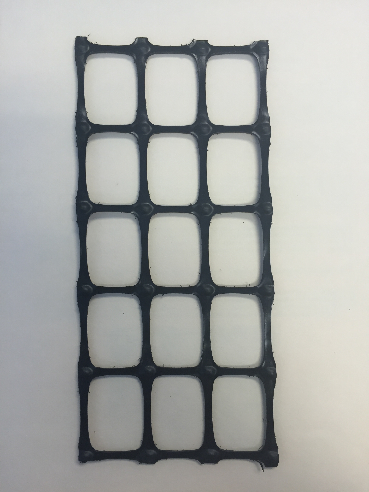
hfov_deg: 48.2
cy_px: 246
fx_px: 412
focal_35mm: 29
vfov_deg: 61.7
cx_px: 184
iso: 32
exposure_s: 1/33
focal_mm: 4.15
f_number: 2.2
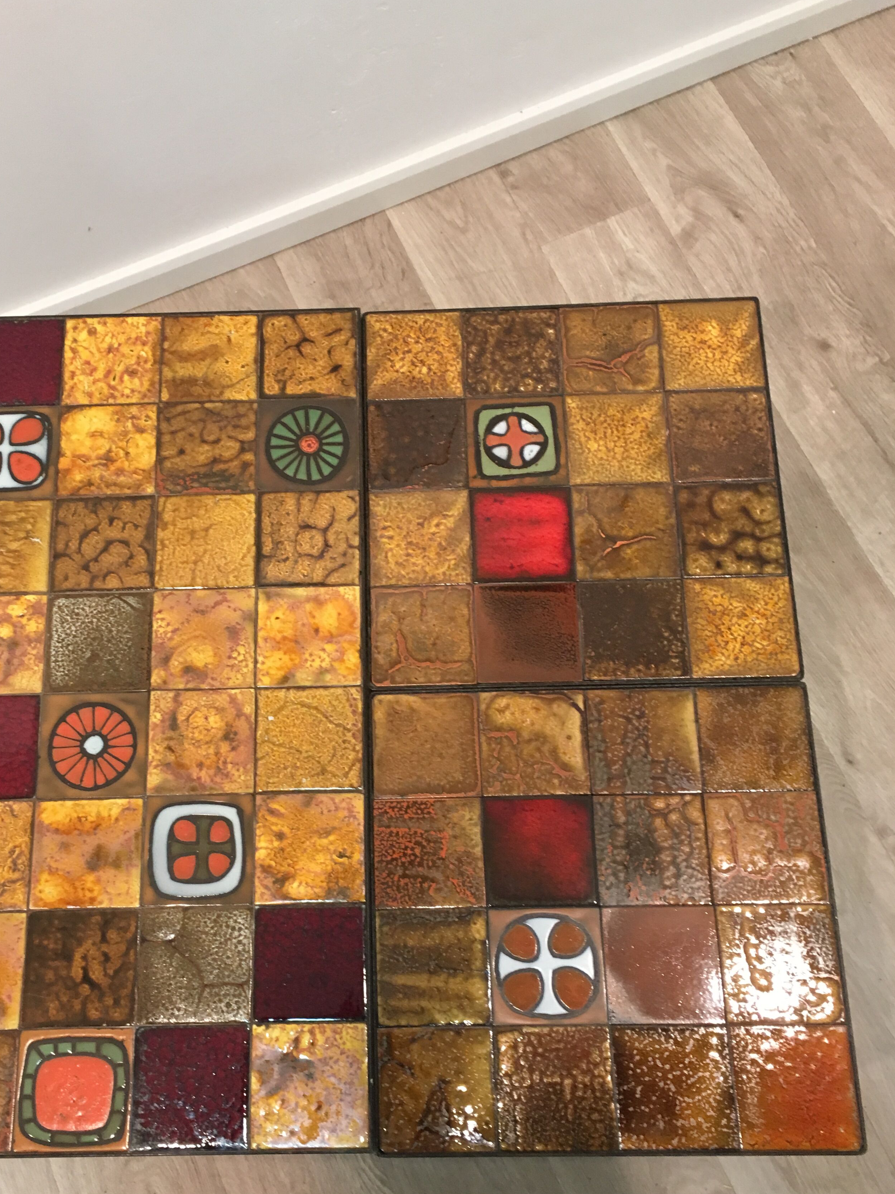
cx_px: 364
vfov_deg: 52.6
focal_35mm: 35
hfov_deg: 40.5
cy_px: 644
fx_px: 1206
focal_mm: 4.15
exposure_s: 1/33
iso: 125
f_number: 2.2
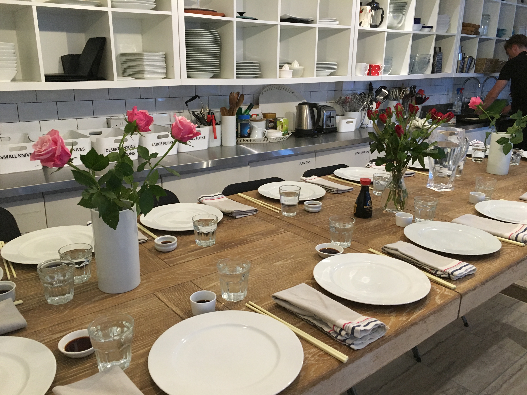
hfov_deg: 61.7
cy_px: 198
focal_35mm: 29
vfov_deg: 48.2
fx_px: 442
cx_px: 264
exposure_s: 1/33
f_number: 2.2
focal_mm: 4.15
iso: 160
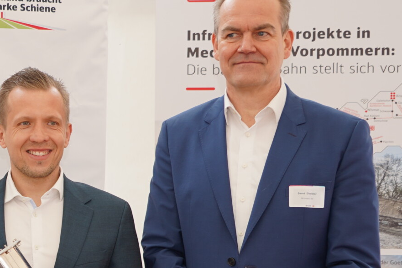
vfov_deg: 12.5
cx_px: -120
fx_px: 1217
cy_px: 245
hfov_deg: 17.6
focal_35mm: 109
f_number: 4
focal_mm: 32
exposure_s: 1/50
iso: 100
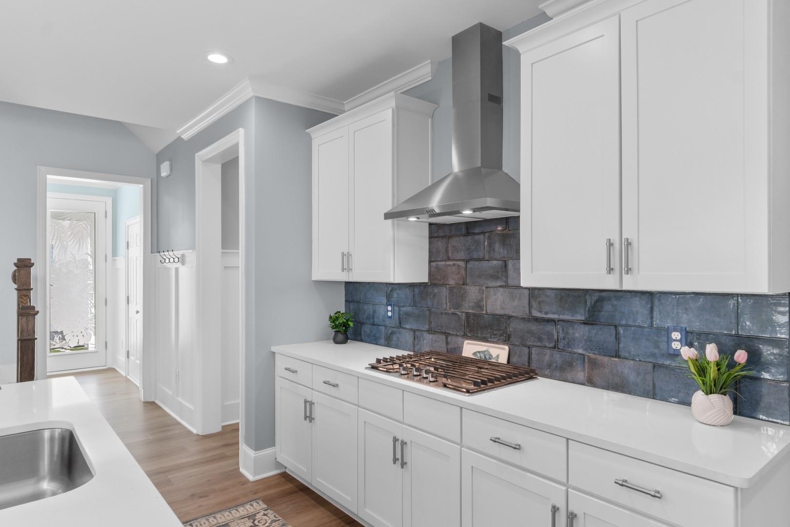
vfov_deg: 59.5
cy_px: 264
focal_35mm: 21
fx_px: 461
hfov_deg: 81.2
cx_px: 395
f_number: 5
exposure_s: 1/2
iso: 100
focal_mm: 14
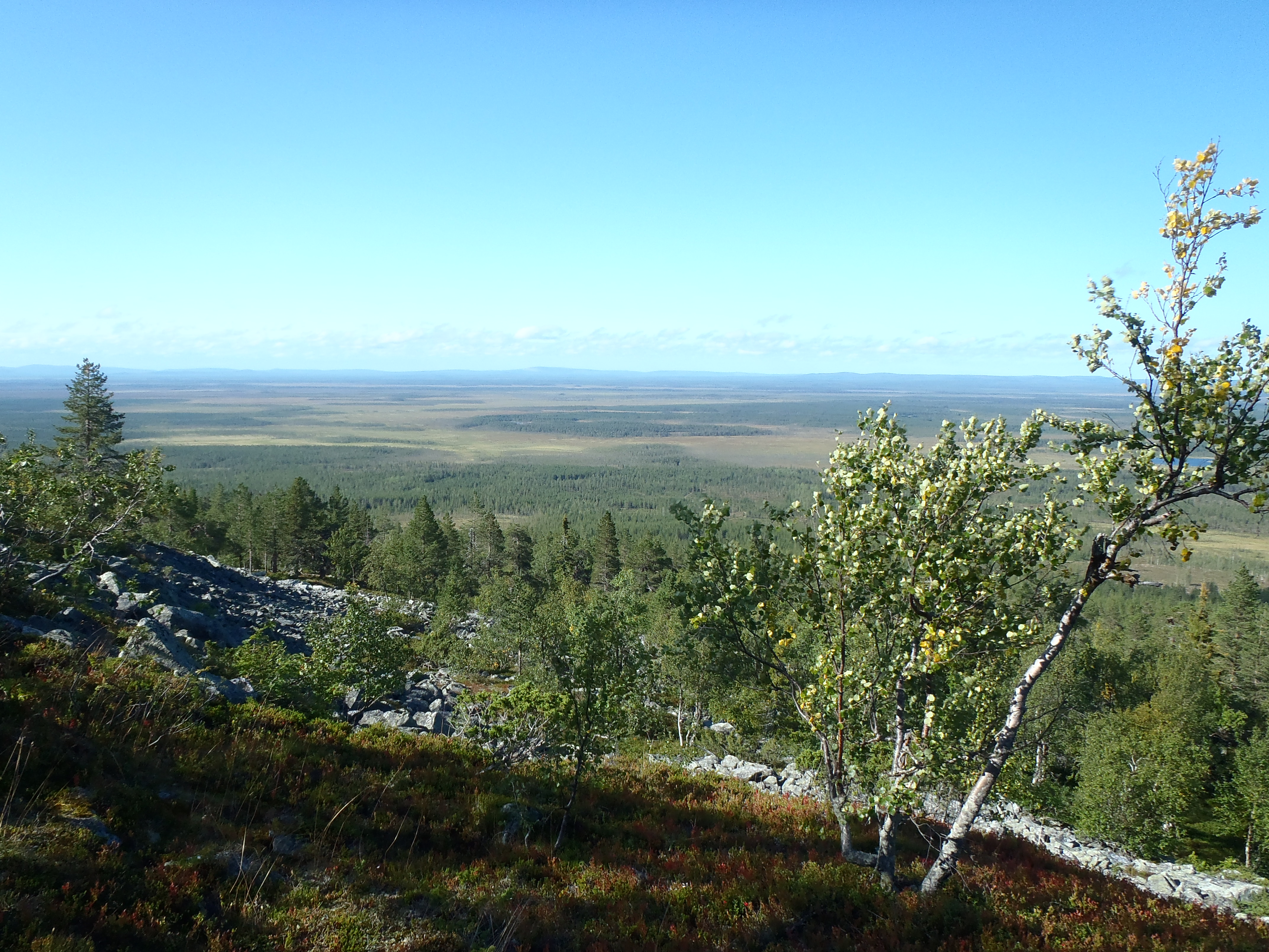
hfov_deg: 63.4
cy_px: 476
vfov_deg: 49.7
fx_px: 1026
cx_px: 634
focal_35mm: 28
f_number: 11
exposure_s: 1/60
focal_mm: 5
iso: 125
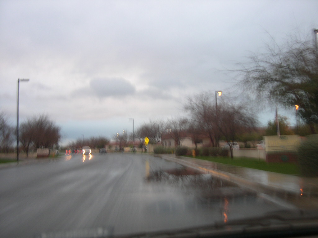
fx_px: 349
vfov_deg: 37.7
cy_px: 119
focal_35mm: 38
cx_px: 159
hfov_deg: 49.0
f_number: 2.8
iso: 100
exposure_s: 1/22.2
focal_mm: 8
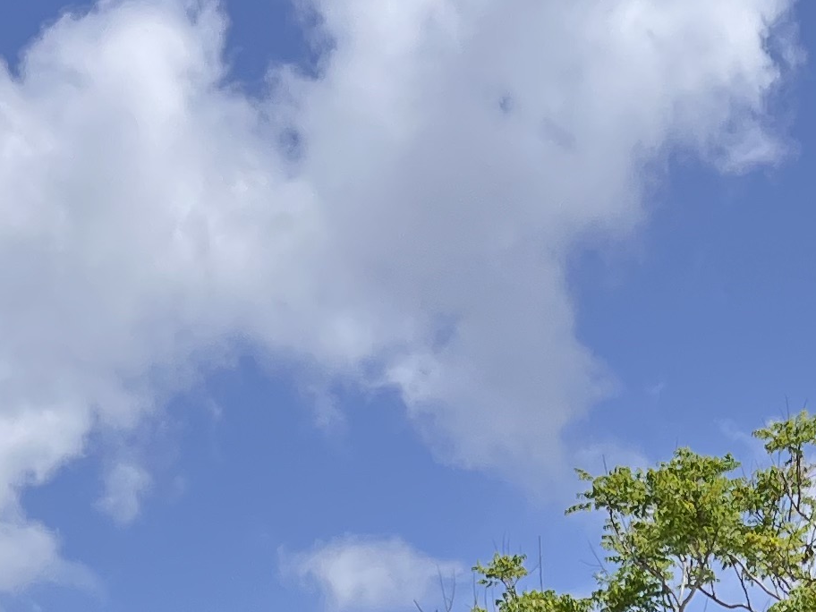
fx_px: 2711
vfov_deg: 11.9
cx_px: 527
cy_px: 1106
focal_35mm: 115
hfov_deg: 17.1
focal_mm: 5.7
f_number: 1.5
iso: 50
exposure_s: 1/2008
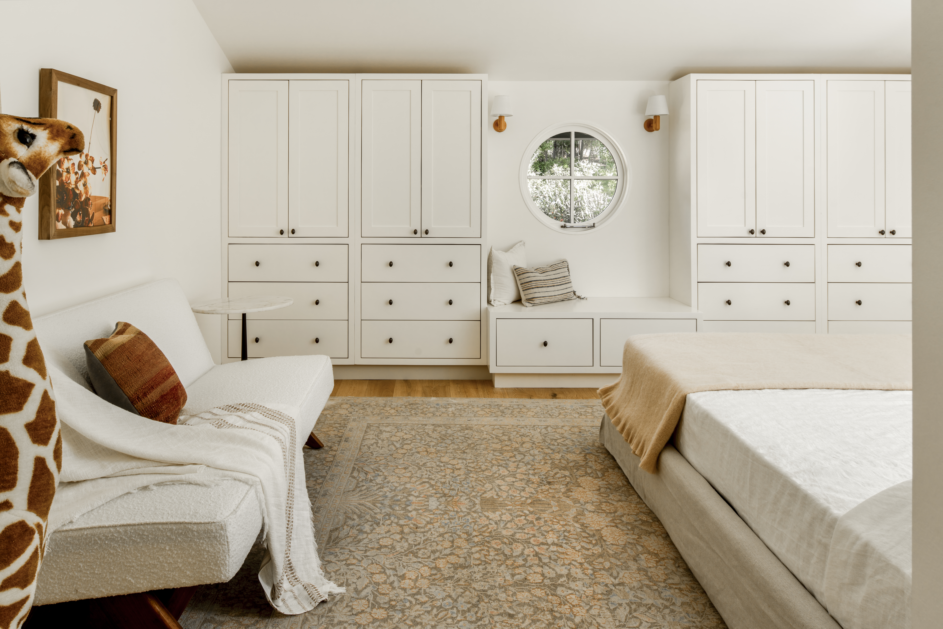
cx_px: 472
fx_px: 445
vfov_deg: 70.4
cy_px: 314
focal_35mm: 17
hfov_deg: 93.3
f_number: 9
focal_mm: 17
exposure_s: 1/2.5
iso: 100
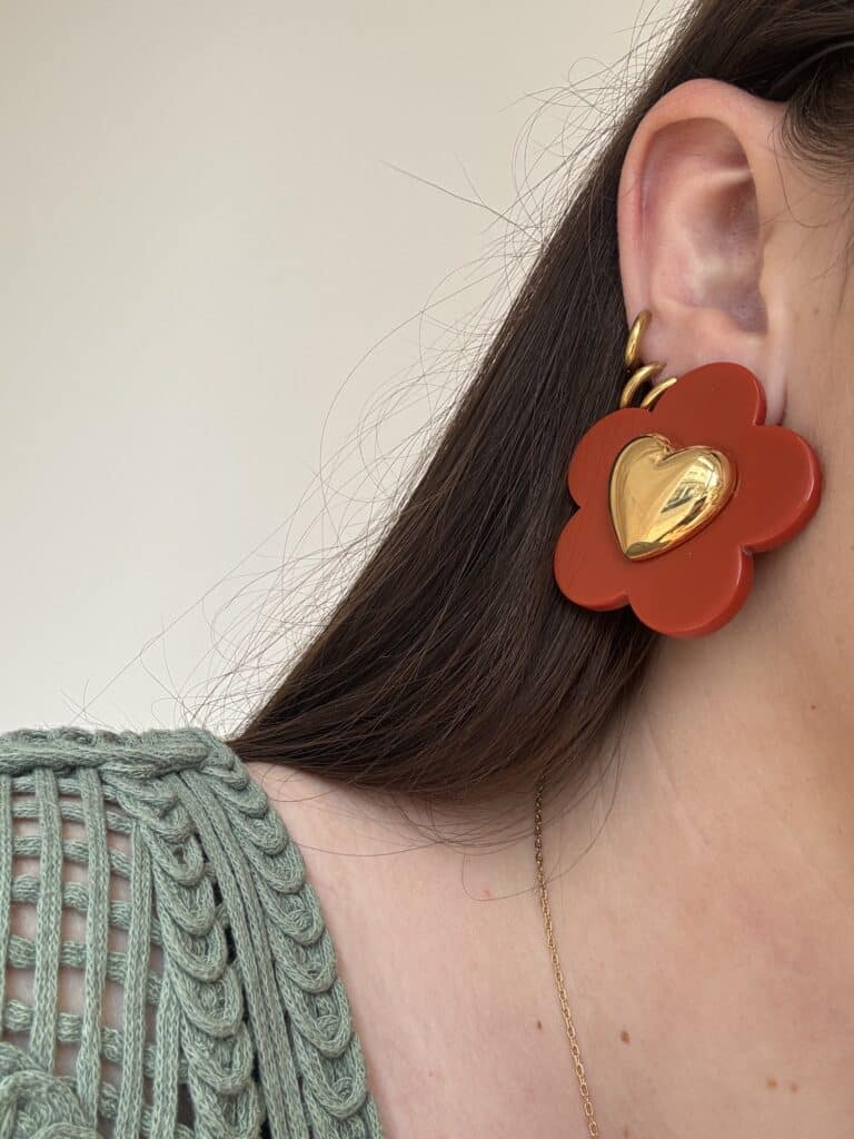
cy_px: 570
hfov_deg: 46.8
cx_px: 427
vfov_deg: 60.0
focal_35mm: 30
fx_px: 987
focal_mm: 2.69
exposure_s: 1/121
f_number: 1.9
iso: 25
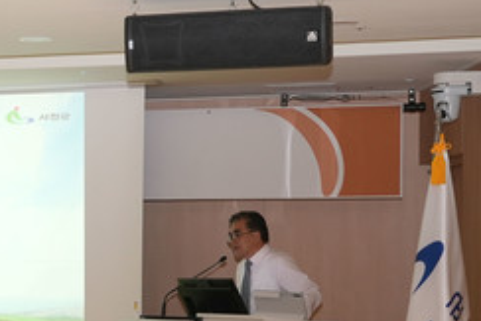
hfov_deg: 17.3
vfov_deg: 12.1
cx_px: -79
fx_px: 1511
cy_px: 292
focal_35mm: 113
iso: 1600
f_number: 4
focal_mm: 46
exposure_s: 1/250
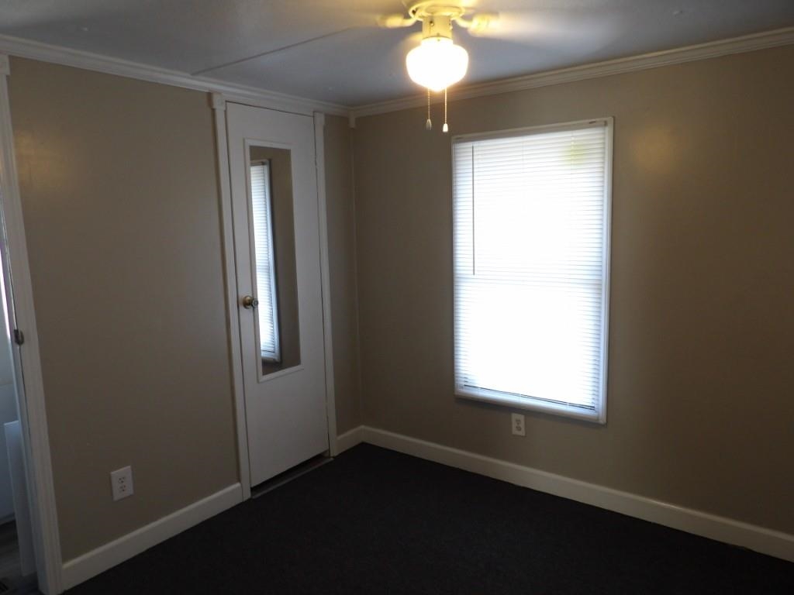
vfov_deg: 56.8
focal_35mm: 24
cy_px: 298
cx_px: 397
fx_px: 550
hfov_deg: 71.6
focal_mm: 4.3
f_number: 3.2
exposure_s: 1/33
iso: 188
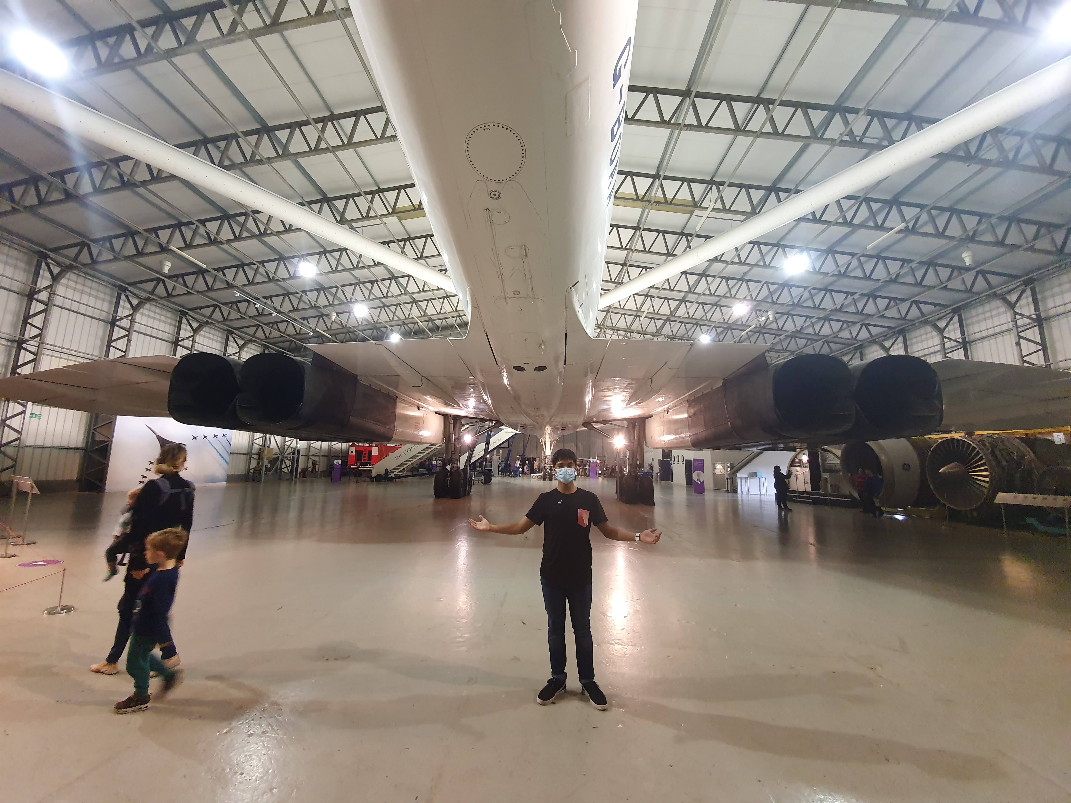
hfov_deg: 106.2
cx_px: 536
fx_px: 402
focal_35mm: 13
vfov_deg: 89.9
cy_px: 402
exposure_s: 1/33
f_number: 2.2
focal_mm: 1.8
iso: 320
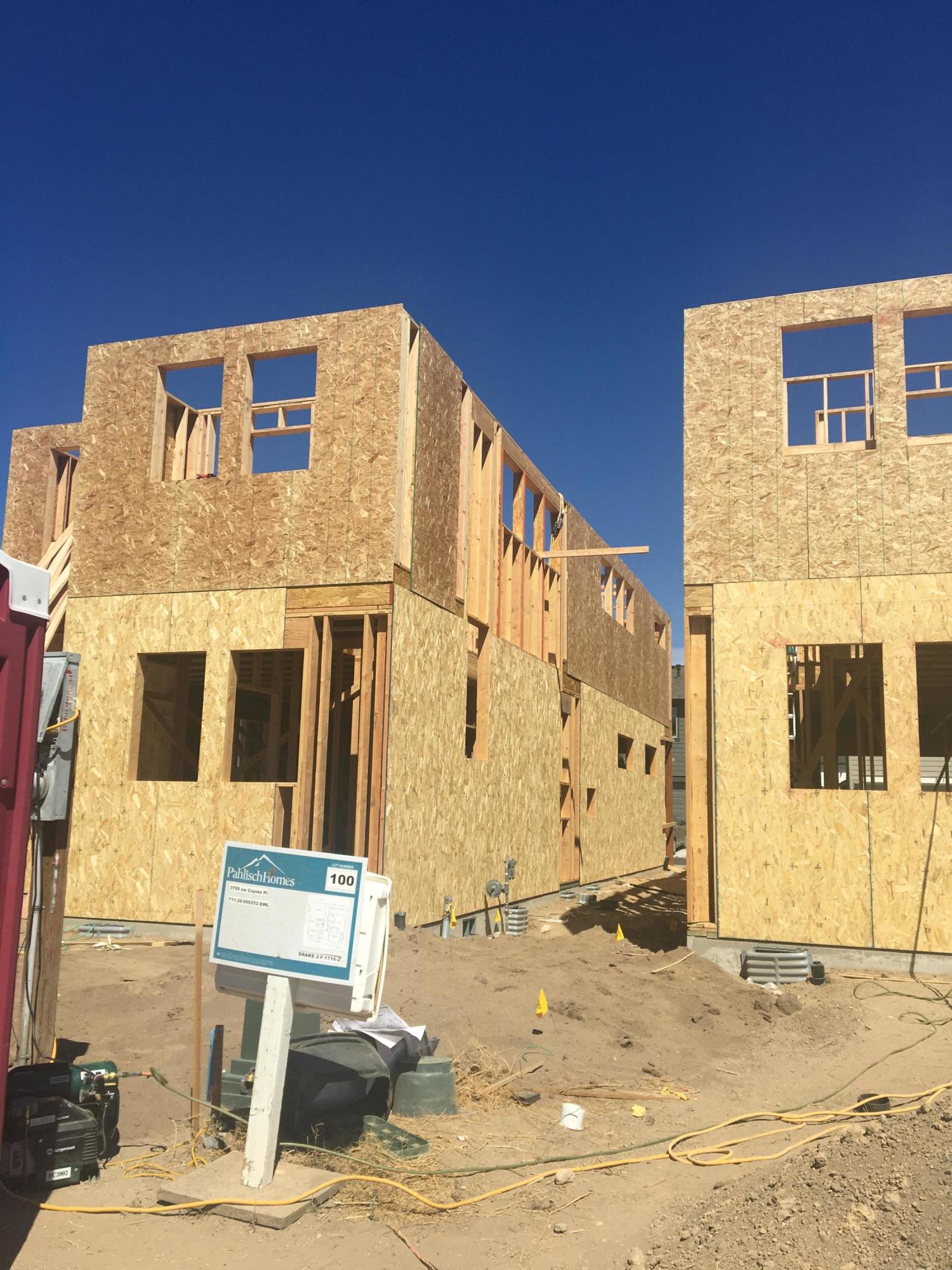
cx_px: 476
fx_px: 1063
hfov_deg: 48.2
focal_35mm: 29
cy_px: 635
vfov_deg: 61.7
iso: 25
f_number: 2.2
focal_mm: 4.15
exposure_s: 1/2564
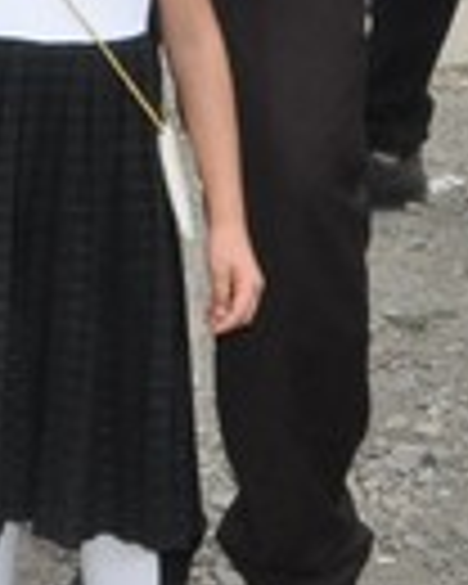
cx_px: -518
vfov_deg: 11.7
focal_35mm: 159
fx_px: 2745
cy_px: -290
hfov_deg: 9.1
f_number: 20
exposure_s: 1/200
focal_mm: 21
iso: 1250
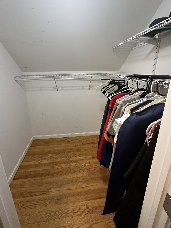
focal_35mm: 16
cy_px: 98
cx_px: 82
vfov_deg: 93.9
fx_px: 105
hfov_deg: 78.1
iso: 160
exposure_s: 1/60
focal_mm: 2.22
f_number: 2.2
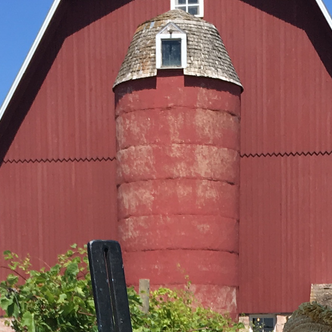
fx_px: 1248
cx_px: 214
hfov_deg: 15.1
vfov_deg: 14.2
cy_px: 499
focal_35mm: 115
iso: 25
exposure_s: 1/1350
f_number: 2.2
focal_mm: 4.15
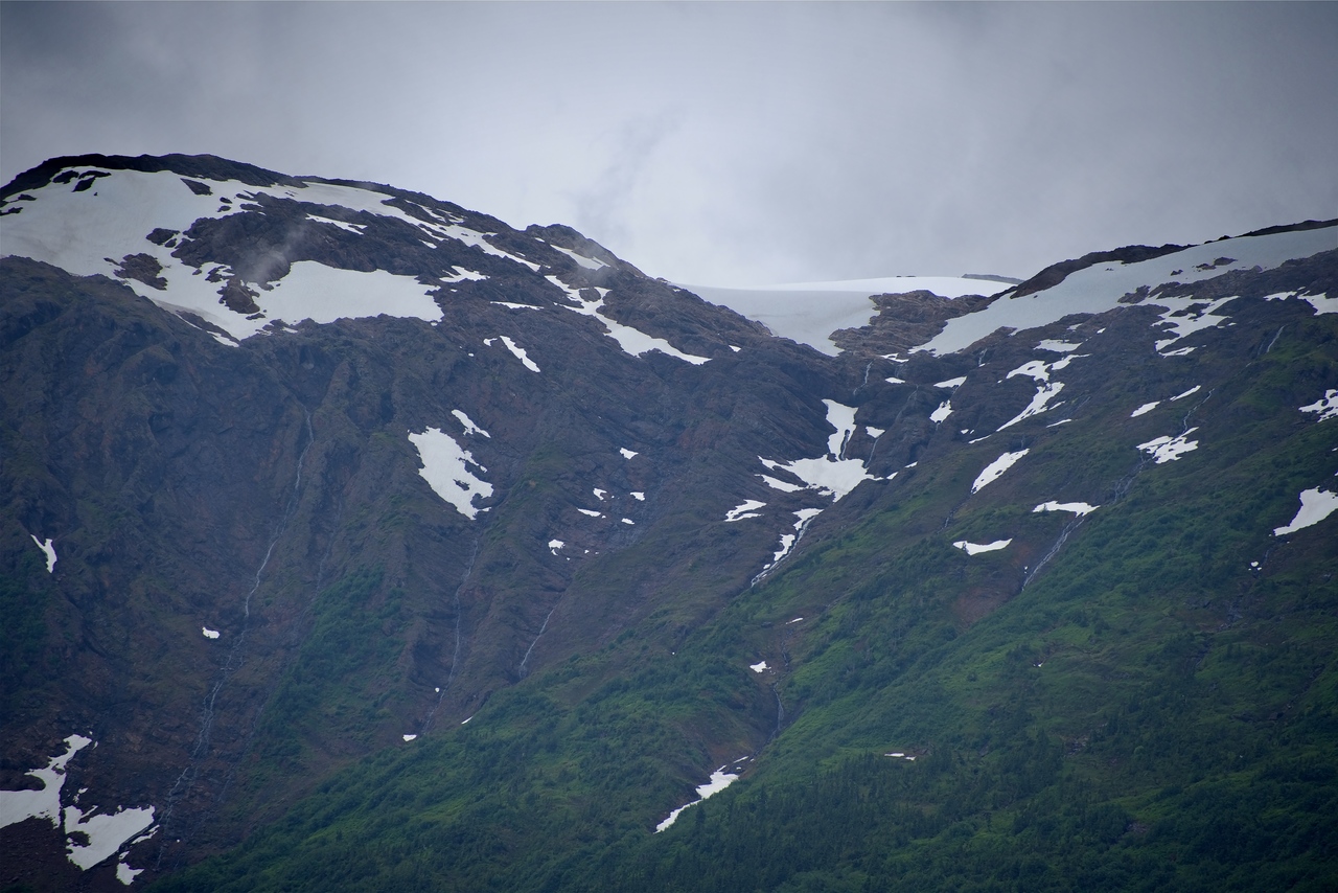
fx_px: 11152
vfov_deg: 4.6
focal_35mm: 300
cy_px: 446
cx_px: 669
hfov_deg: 6.9
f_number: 5.6
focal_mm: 300
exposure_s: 1/640
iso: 220
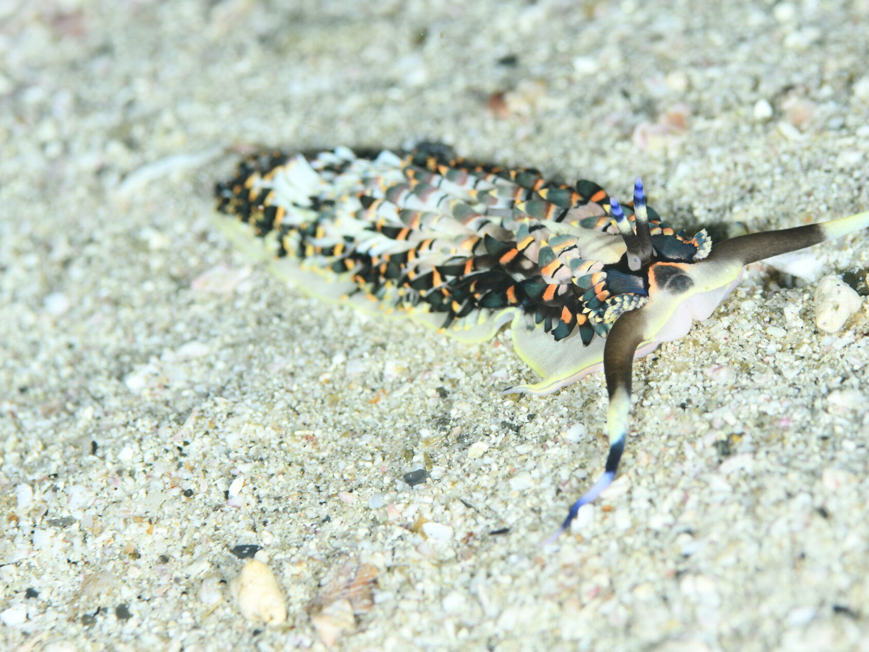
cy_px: 277
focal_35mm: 153
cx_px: 613
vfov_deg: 9.7
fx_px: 3841
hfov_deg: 12.9
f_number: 9
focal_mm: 105
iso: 100
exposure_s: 1/250
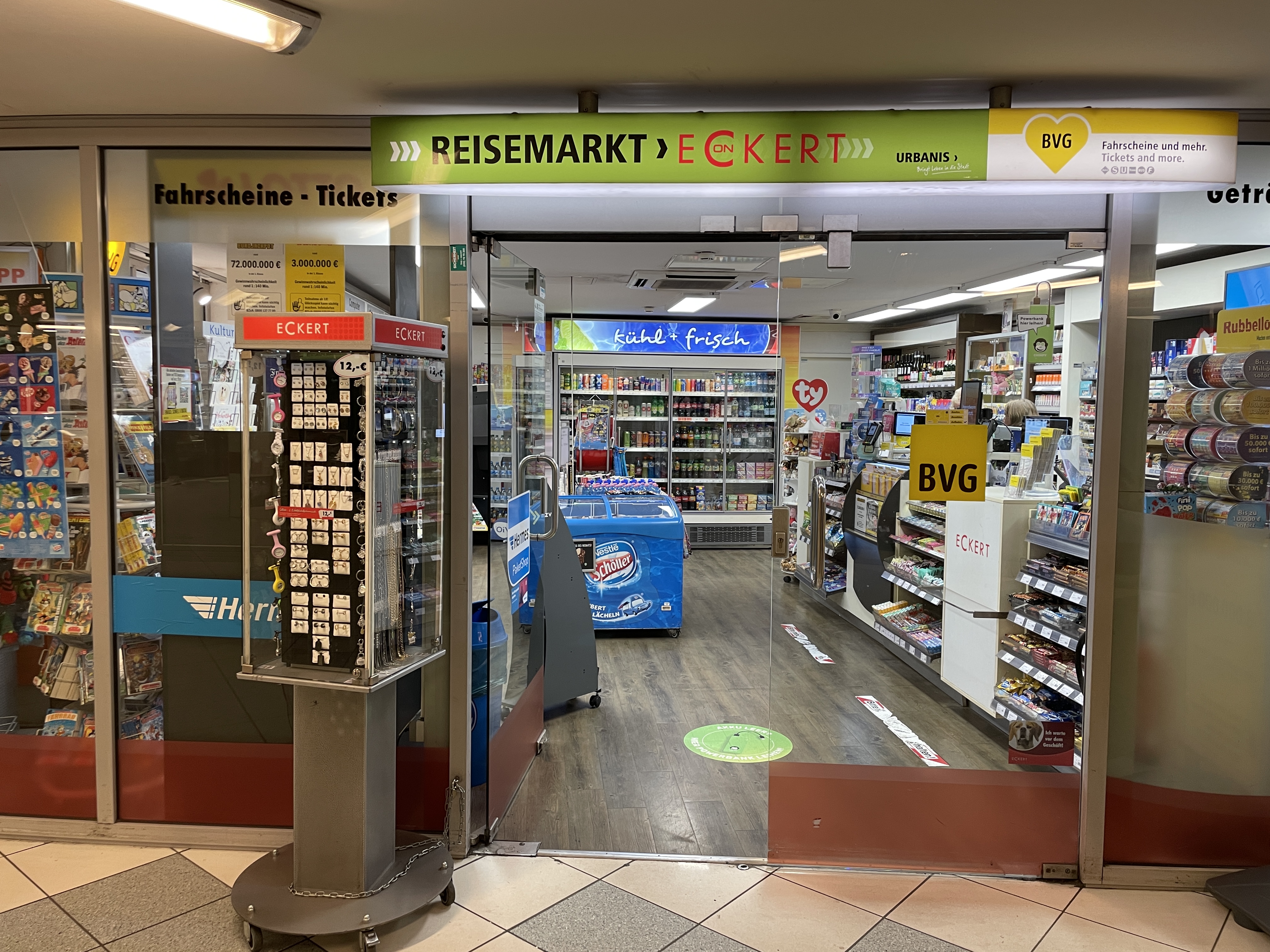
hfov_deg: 67.3
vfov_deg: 53.1
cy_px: 476
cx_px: 635
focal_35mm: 26
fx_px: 954
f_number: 1.6
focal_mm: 4.2
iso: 64
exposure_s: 1/50
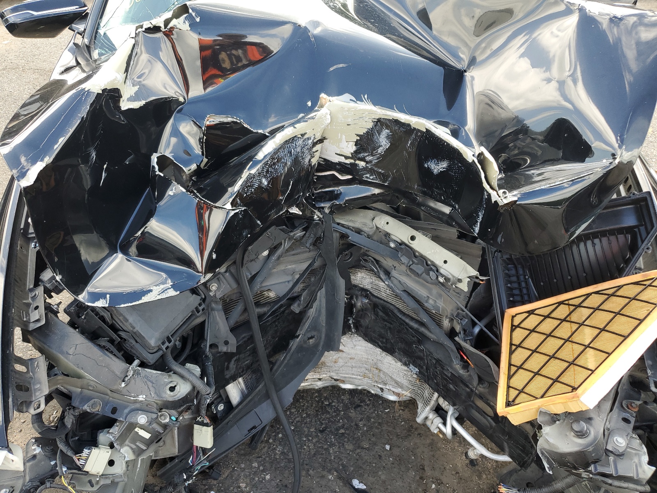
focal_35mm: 26
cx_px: 328
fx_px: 493
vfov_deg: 53.1
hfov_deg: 67.3
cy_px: 246
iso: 50
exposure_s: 1/238
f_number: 1.5
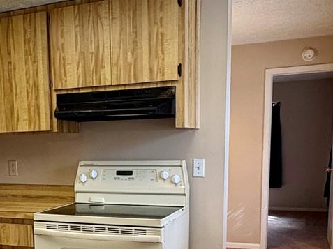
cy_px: 219
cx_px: 110
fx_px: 452
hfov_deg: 39.9
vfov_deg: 29.7
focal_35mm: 47
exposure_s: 1/120
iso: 160
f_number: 2.2
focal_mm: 2.22
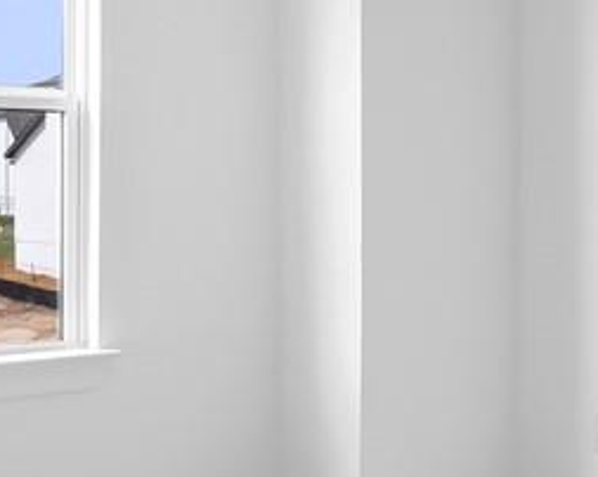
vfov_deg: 19.6
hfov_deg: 23.5
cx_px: 594
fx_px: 1379
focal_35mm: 78
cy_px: 196
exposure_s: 1/50
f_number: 11
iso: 640
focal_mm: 13
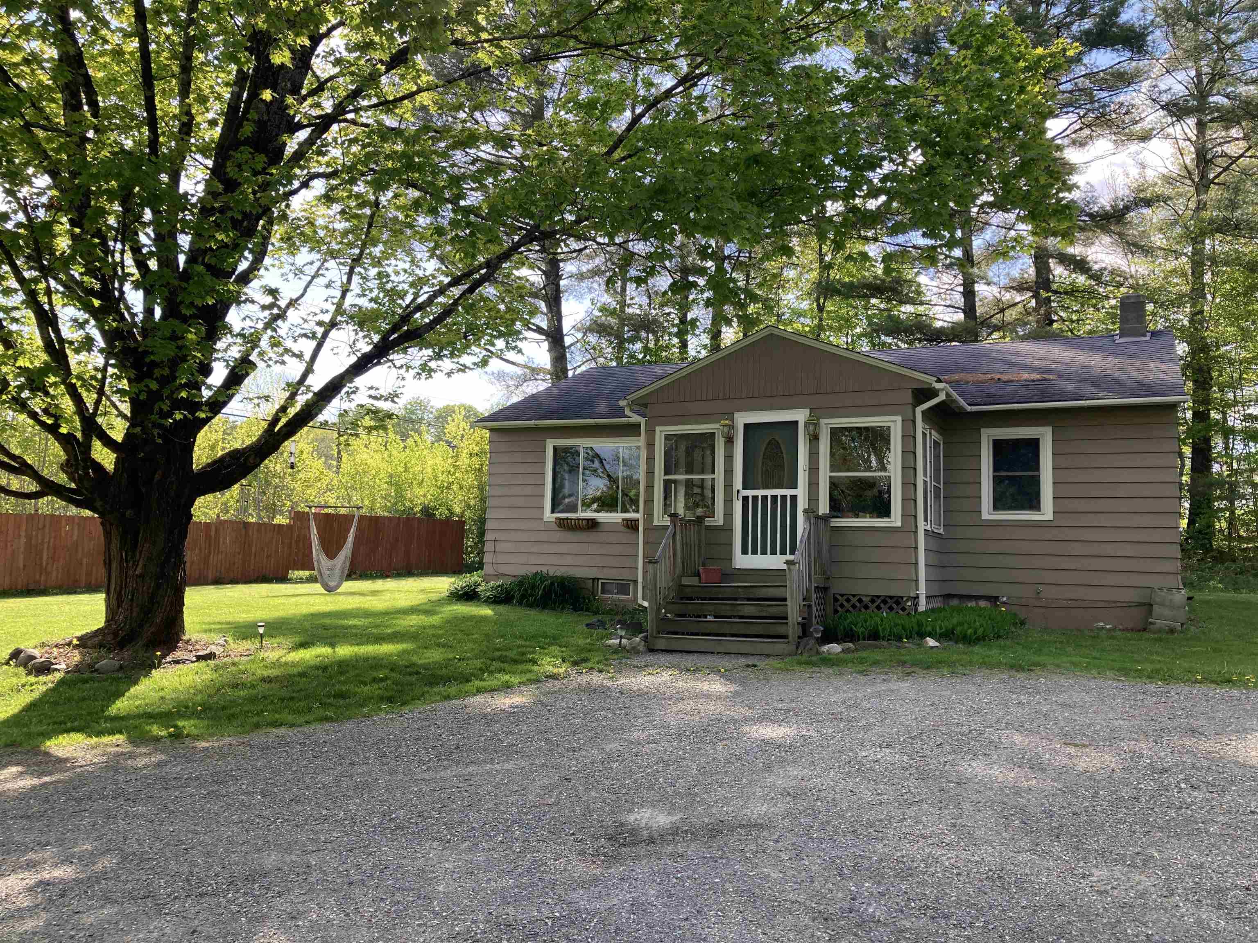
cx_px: 629
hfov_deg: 63.4
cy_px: 472
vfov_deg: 49.7
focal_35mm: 28
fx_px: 1018
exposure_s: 1/412
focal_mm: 3.99
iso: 20
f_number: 1.8
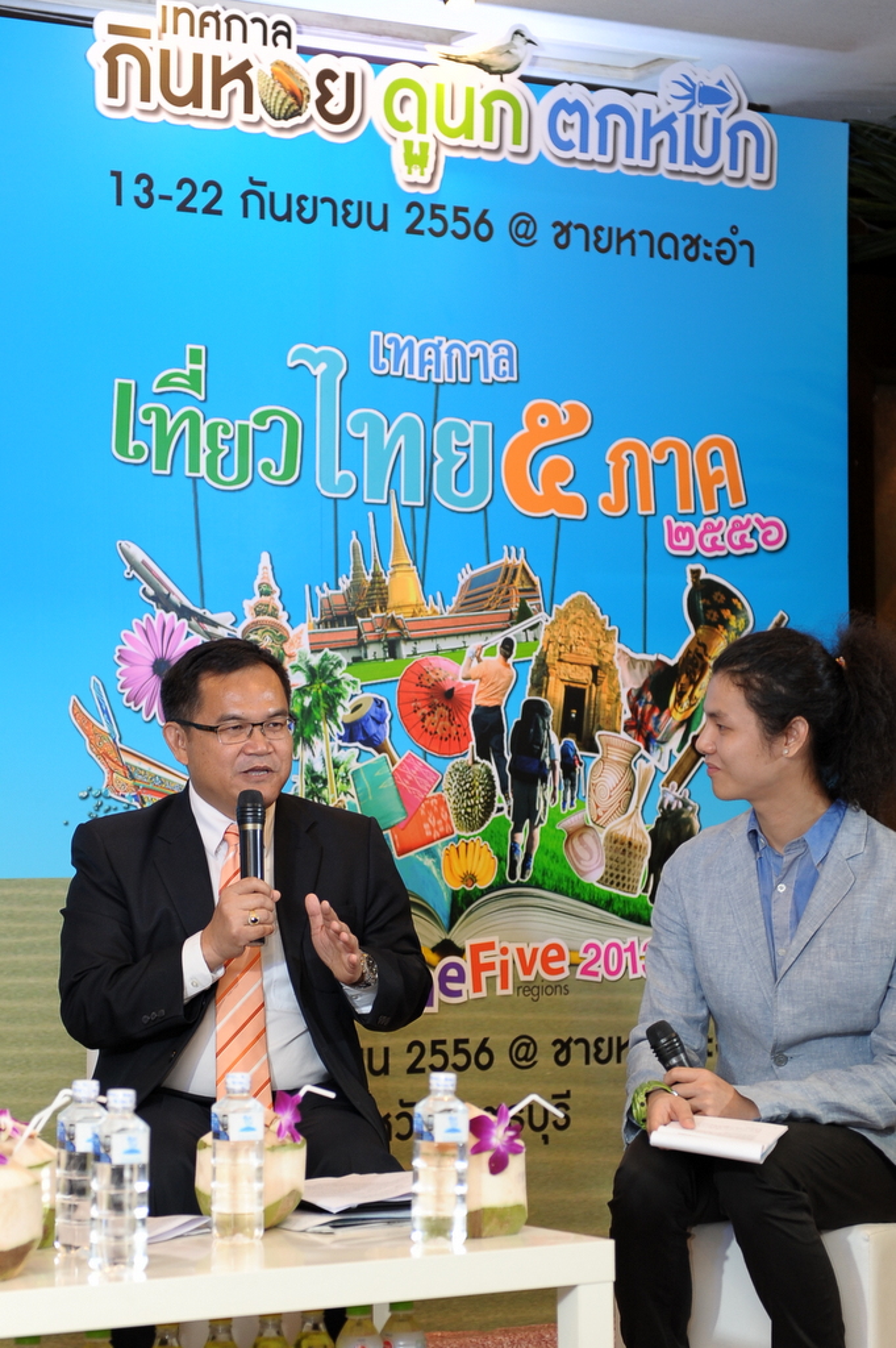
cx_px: 448
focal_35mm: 70
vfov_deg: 28.9
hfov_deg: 19.4
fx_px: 2618
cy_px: 674
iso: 500
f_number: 2.8
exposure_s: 1/125
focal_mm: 70
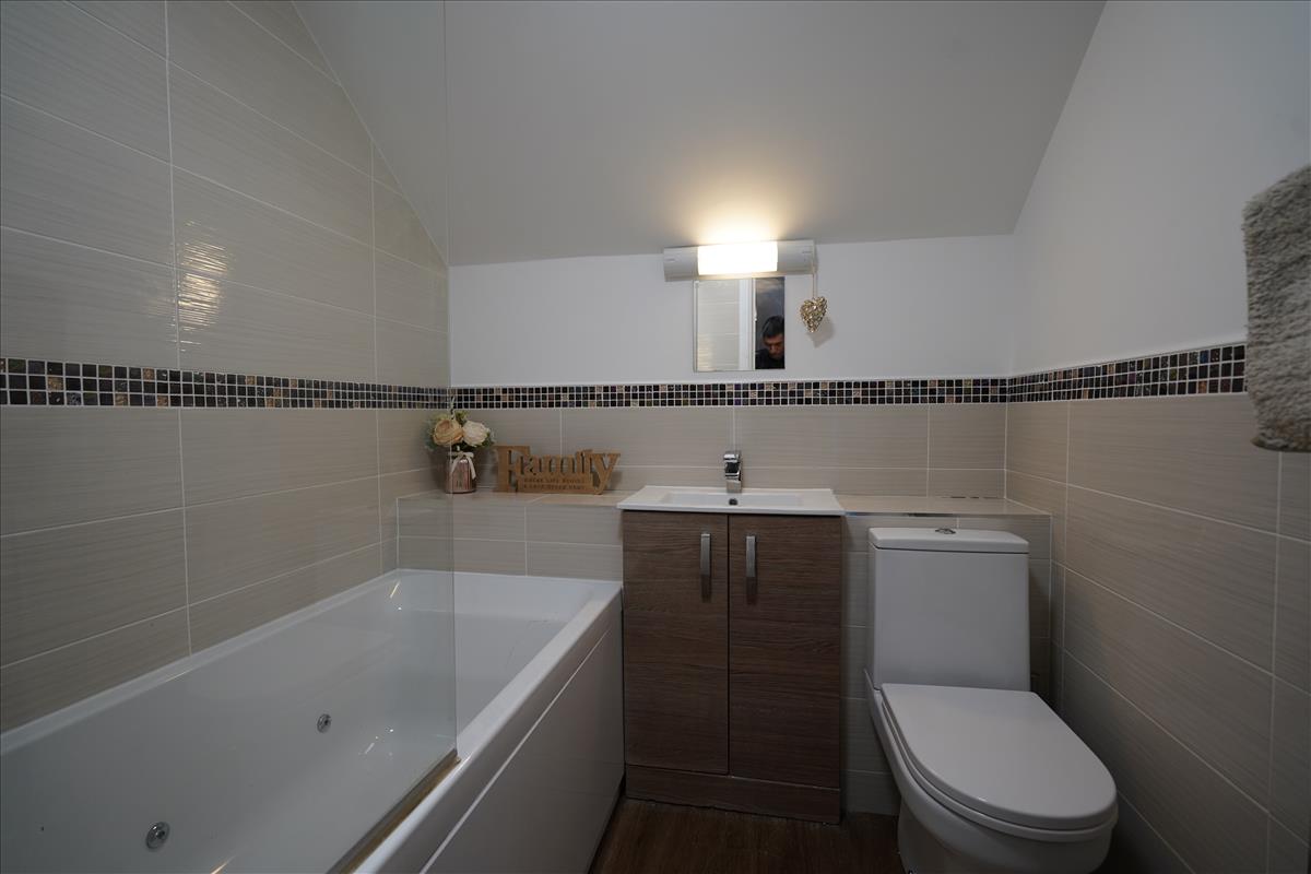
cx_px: 656
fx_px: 583
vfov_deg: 73.7
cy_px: 437
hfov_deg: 96.7
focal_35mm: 16
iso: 1000
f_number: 4
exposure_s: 1/160
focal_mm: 16
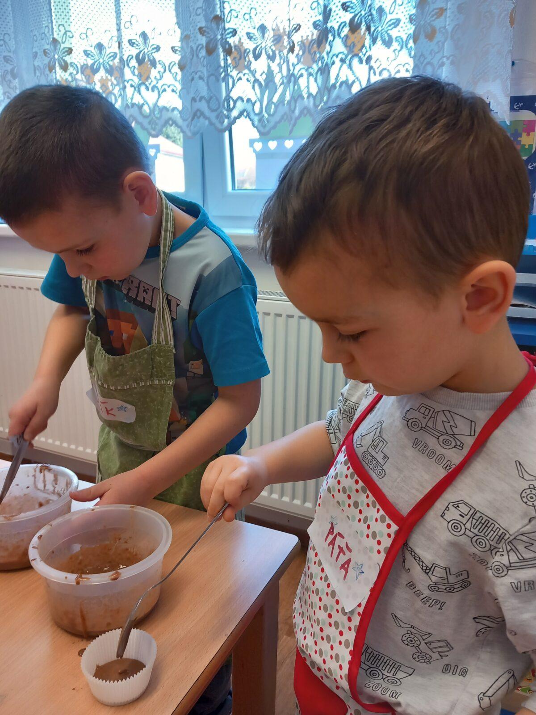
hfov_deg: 51.4
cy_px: 358
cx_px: 268
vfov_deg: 65.3
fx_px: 557
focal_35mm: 27
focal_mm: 4
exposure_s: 1/50
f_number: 1.8
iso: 80
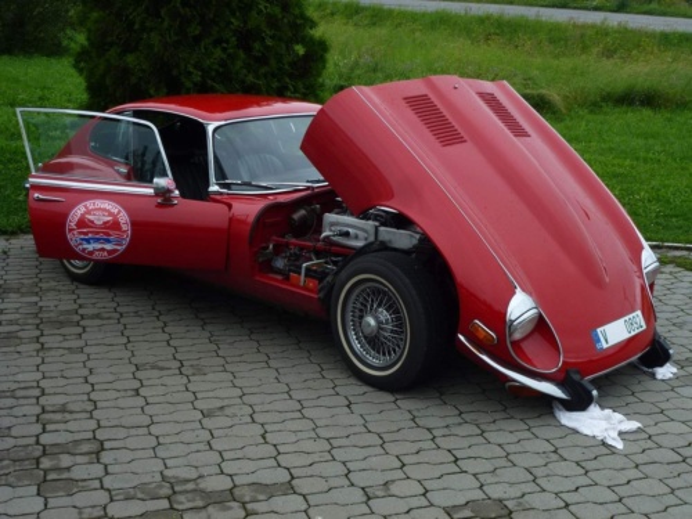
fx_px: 900
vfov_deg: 32.2
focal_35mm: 45
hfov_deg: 42.1
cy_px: 260
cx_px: 346
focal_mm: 8
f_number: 4
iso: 100
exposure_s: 1/125
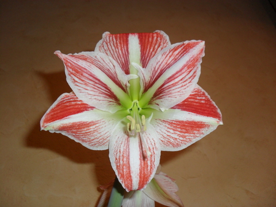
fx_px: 279
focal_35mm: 35
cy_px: 104
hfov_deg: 52.6
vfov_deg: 40.7
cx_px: 138
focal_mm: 6.3
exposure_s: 1/45
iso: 200
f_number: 3.2
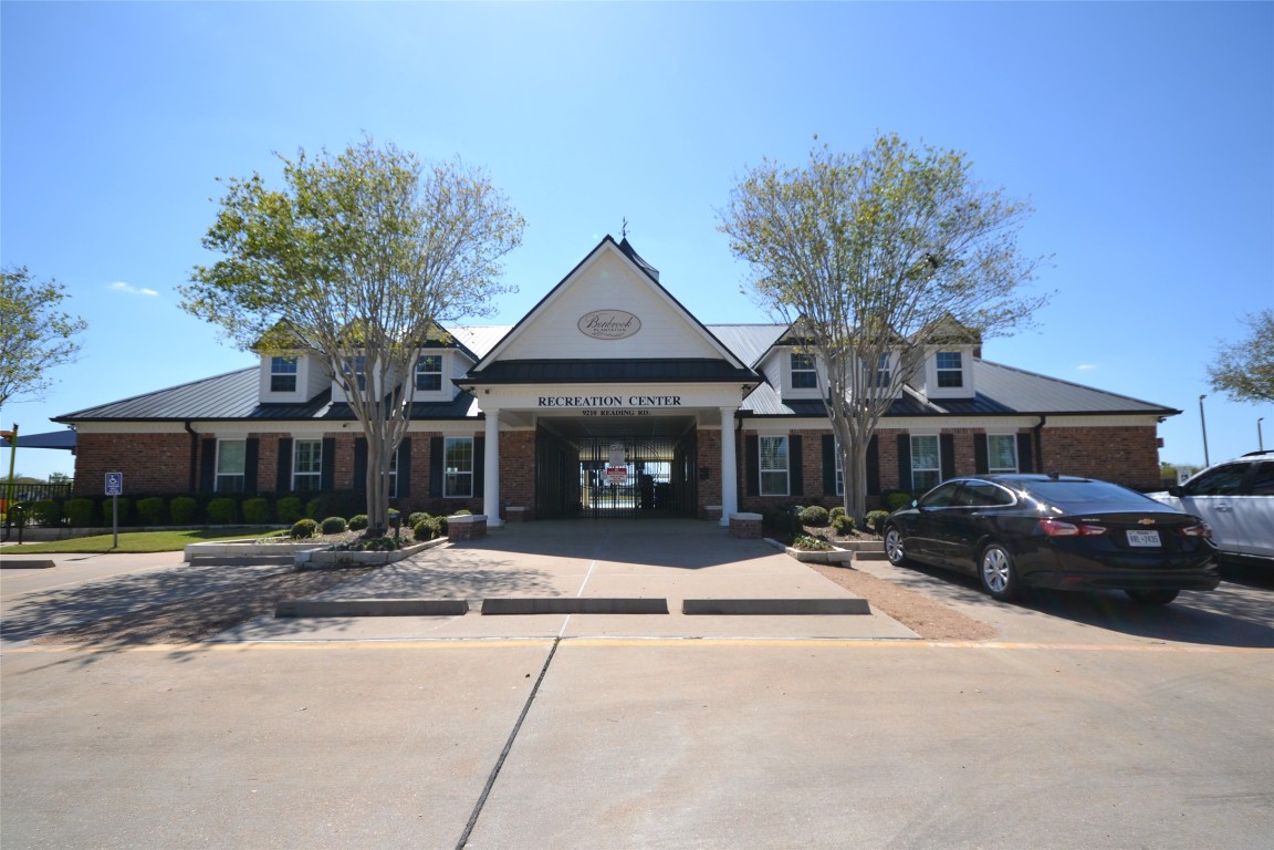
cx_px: 637
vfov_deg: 67.4
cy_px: 425
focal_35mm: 18
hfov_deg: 90.0
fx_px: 637
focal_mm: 12
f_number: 8
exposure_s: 1/250
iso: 100
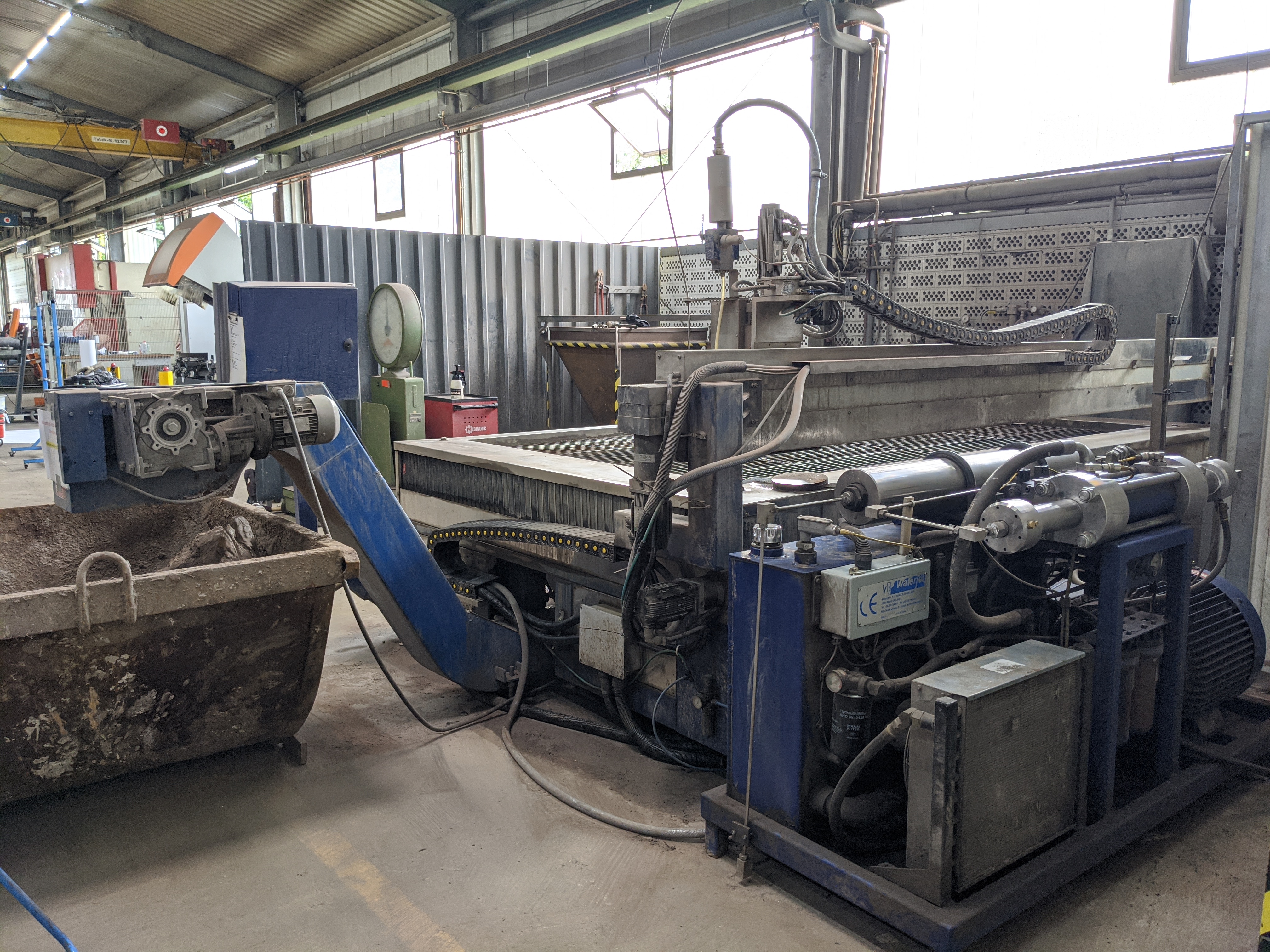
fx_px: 991
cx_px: 635
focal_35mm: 27
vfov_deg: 51.4
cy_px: 476
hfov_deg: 65.3
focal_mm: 4.38
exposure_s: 1/49.9
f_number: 1.73
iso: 81
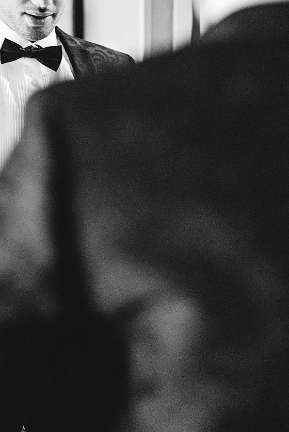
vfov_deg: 23.9
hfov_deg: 16.2
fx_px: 1010
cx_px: 70
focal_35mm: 84
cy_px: 100
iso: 640
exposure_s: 1/500
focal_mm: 50
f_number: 1.4
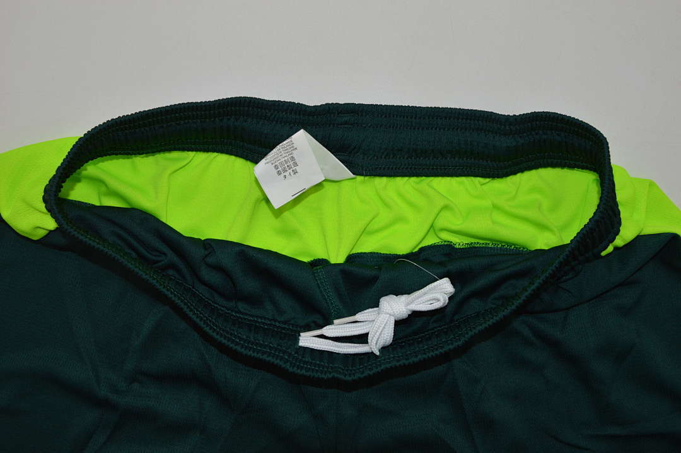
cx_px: 340
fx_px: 680
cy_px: 226
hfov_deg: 53.2
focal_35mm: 36
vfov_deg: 36.8
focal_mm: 24
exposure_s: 1/200
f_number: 11
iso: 400
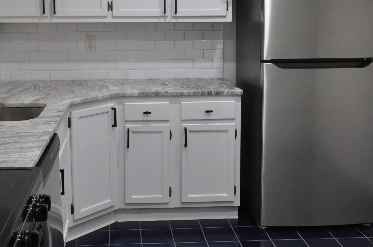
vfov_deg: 28.8
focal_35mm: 46
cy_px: 64
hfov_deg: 42.5
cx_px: 139
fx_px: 476
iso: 400
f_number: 4
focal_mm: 18
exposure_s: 1/60
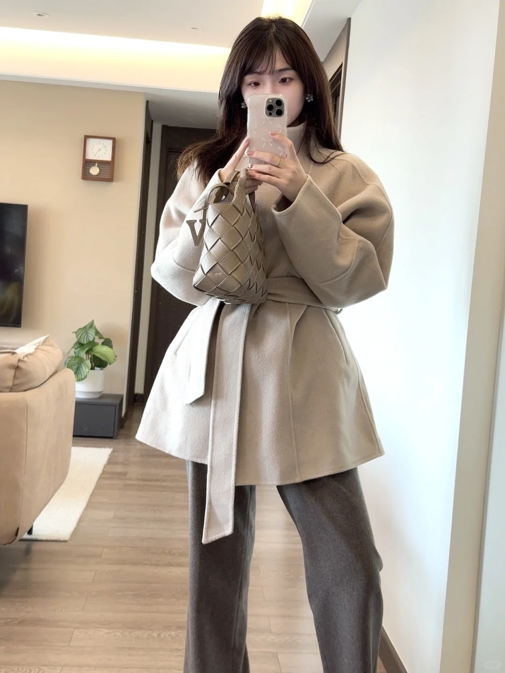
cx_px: 252
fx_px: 934
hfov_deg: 30.3
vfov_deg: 39.7
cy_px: 336
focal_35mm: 48
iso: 125
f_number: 1.78
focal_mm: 6.76
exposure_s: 1/60
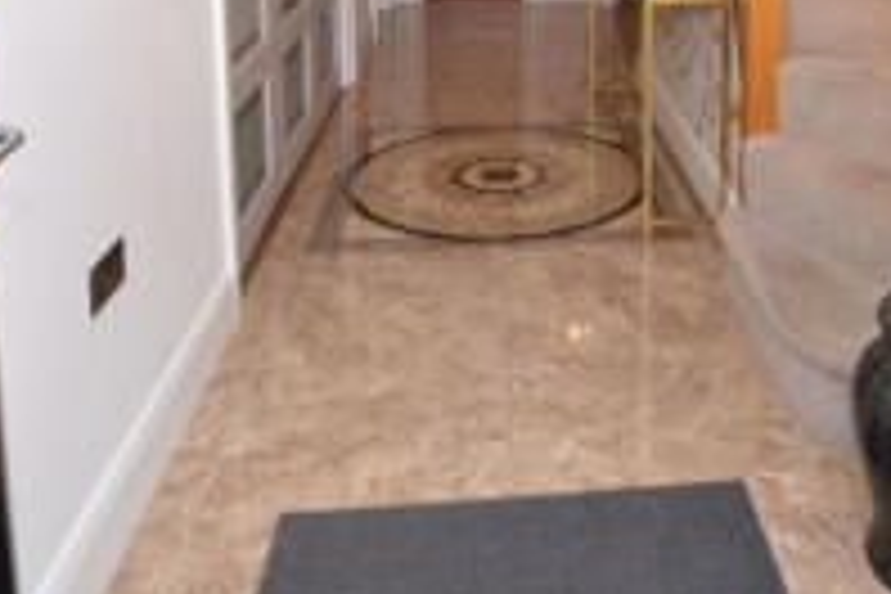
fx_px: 891
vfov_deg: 31.4
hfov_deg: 52.4
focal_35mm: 36
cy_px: -106
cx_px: 576
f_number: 5.6
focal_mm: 10
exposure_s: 1/125
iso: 220
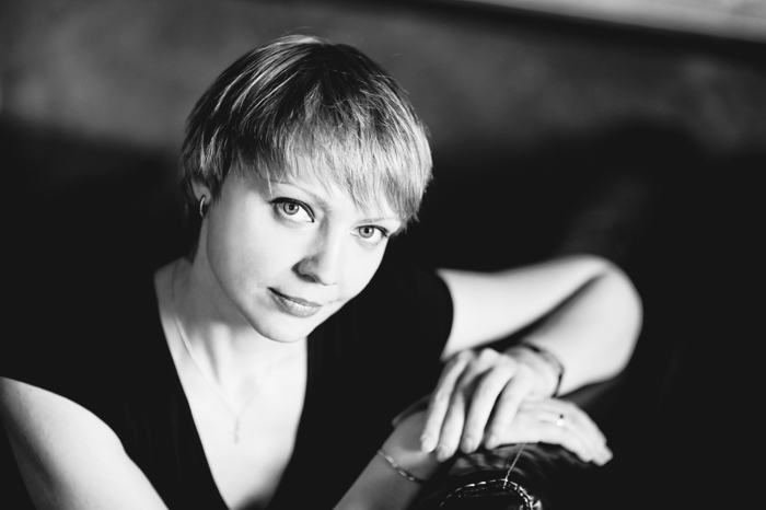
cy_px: 255
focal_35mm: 85
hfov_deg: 23.9
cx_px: 383
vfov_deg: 16.1
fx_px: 1808
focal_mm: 85
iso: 640
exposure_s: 1/160
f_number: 1.6
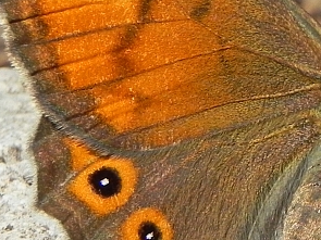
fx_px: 3059
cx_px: 347
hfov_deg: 6.0
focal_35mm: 330
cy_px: 179
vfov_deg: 4.5
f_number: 7.1
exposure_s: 1/454
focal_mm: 16.9
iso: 160
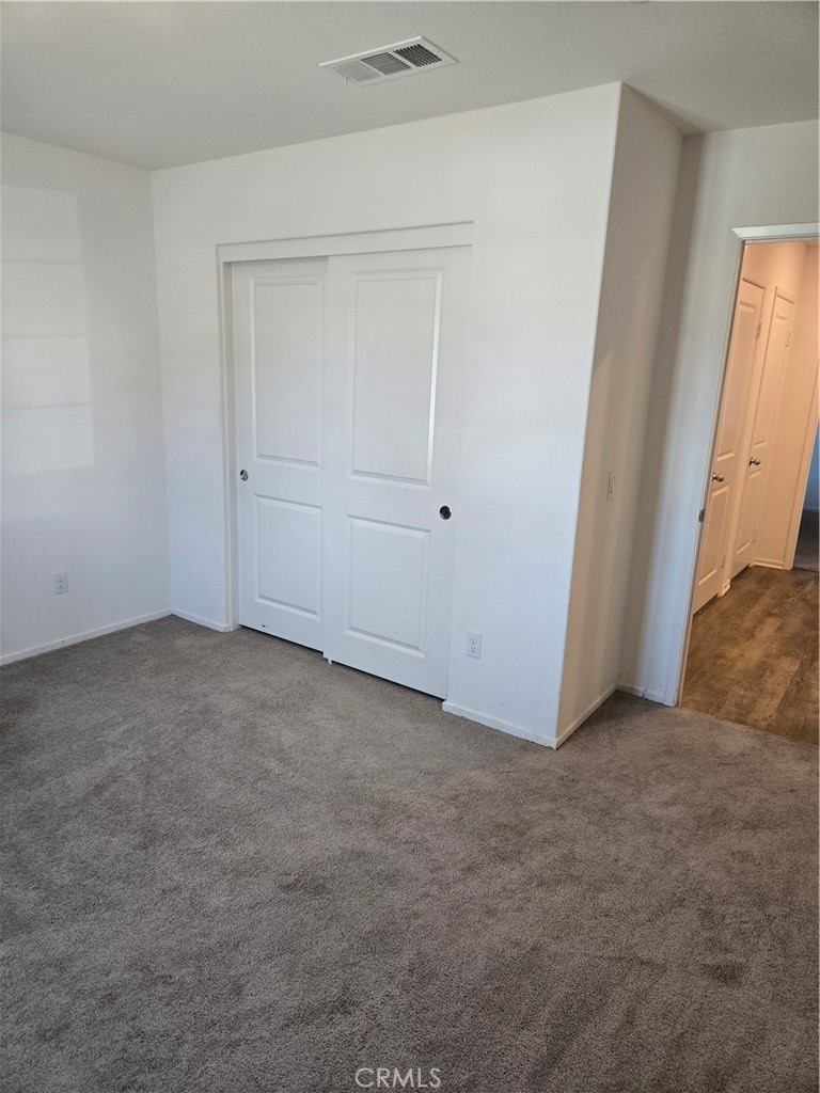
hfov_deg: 58.9
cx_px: 410
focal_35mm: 23
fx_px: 726
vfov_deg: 73.9
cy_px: 546
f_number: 1.8
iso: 250
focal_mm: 5.4
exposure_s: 1/120
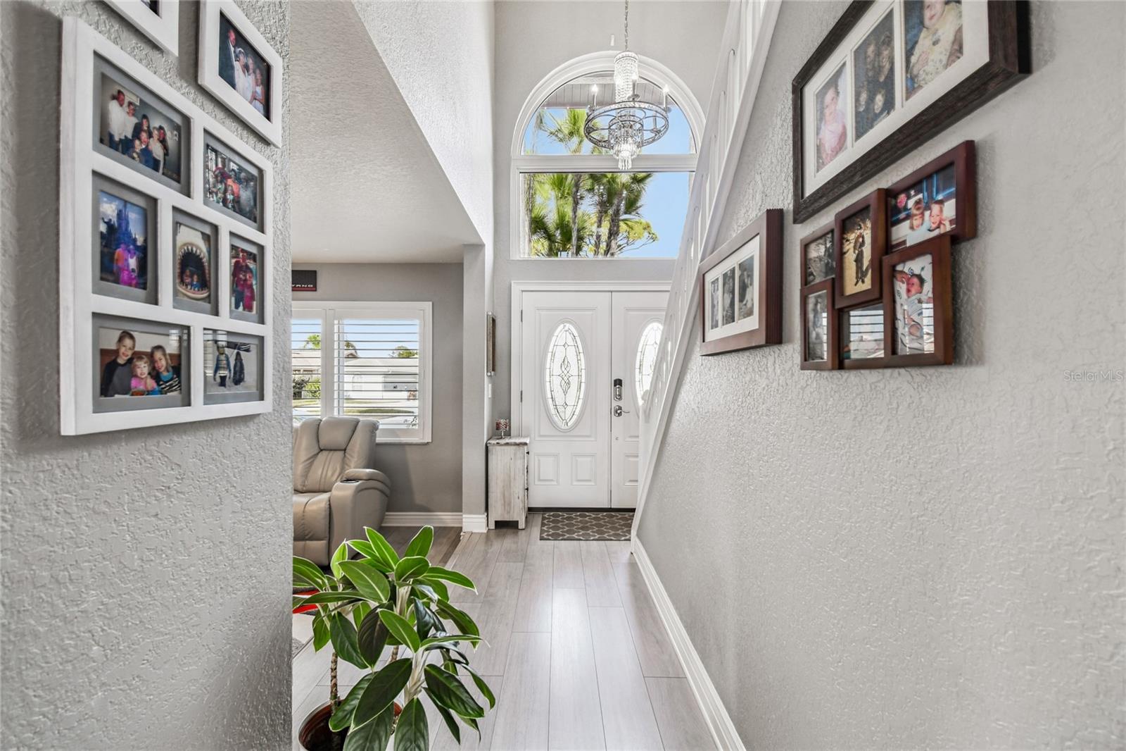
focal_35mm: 15
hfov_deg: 100.4
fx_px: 469
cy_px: 376
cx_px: 563
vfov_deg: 77.3
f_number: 7.1
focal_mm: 10
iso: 100
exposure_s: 1/5
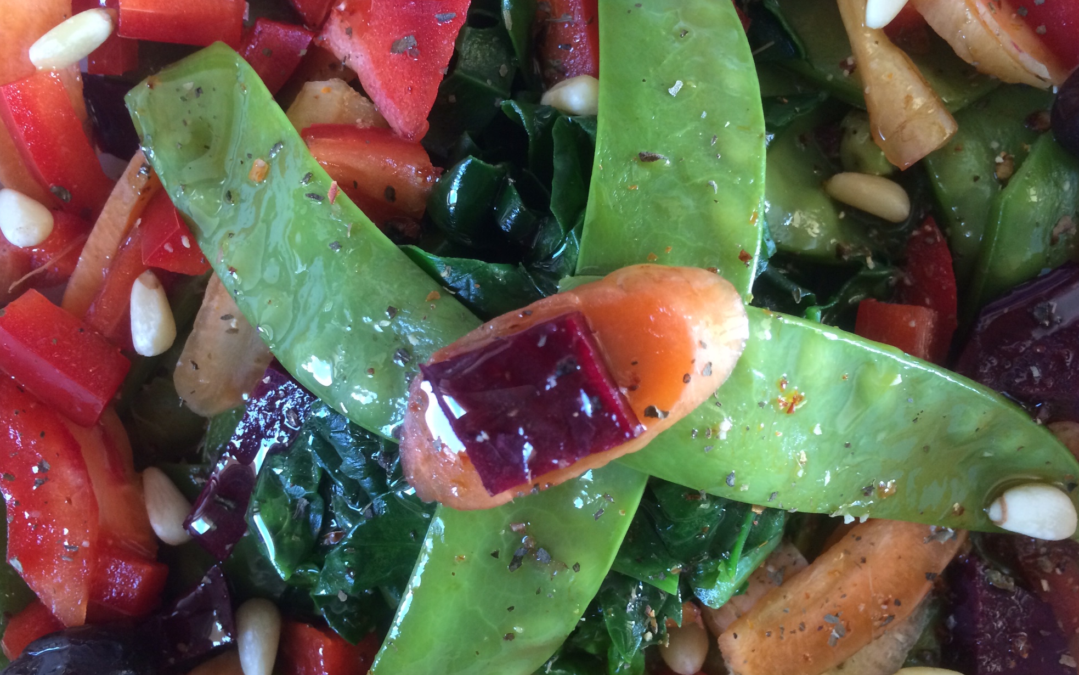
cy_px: 351
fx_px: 941
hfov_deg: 59.6
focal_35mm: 32
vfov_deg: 39.4
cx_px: 529
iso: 200
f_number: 2.2
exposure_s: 1/33
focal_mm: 4.15
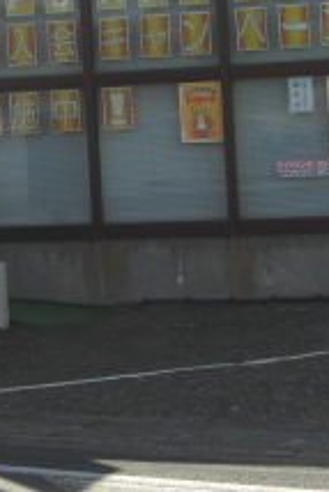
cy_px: 51
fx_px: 1957
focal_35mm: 143
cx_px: -101
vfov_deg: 14.2
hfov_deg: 9.4
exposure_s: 1/320
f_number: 4.4
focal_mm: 9.5
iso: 80
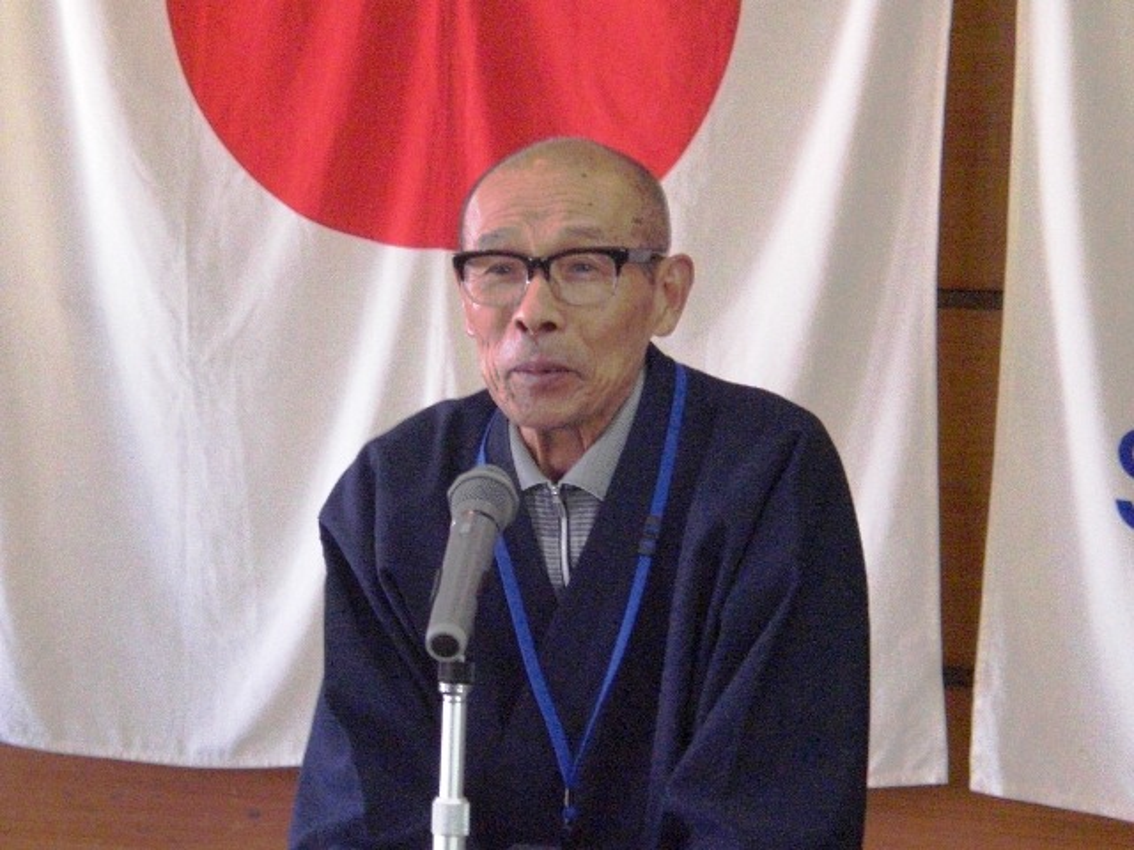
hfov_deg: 17.3
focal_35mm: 114
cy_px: 425
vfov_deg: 13.0
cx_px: 567
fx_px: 3735
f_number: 5.9
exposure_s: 1/50
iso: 800
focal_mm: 18.9
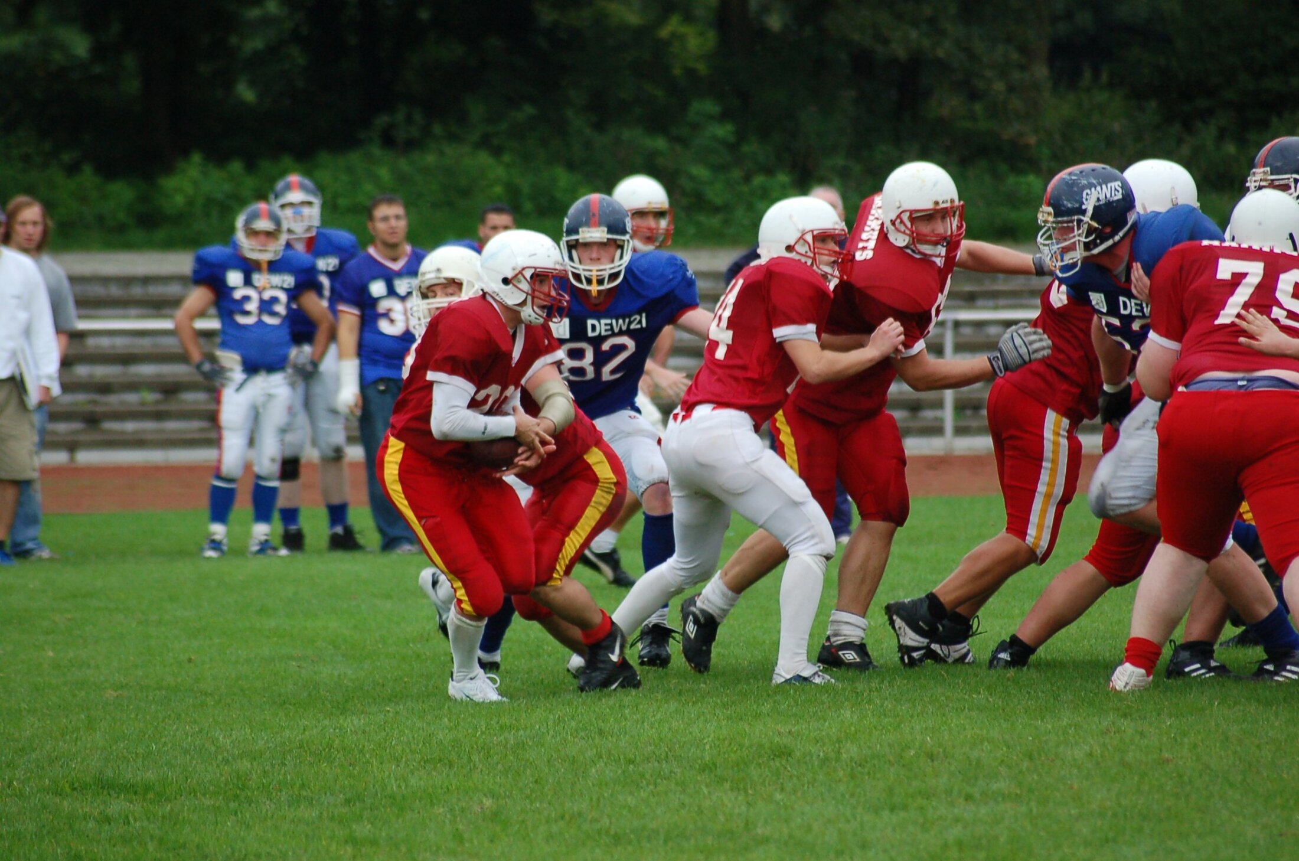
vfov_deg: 4.7
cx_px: 650
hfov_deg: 7.1
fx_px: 10534
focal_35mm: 292
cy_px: 430
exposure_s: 1/500
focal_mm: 195
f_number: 5
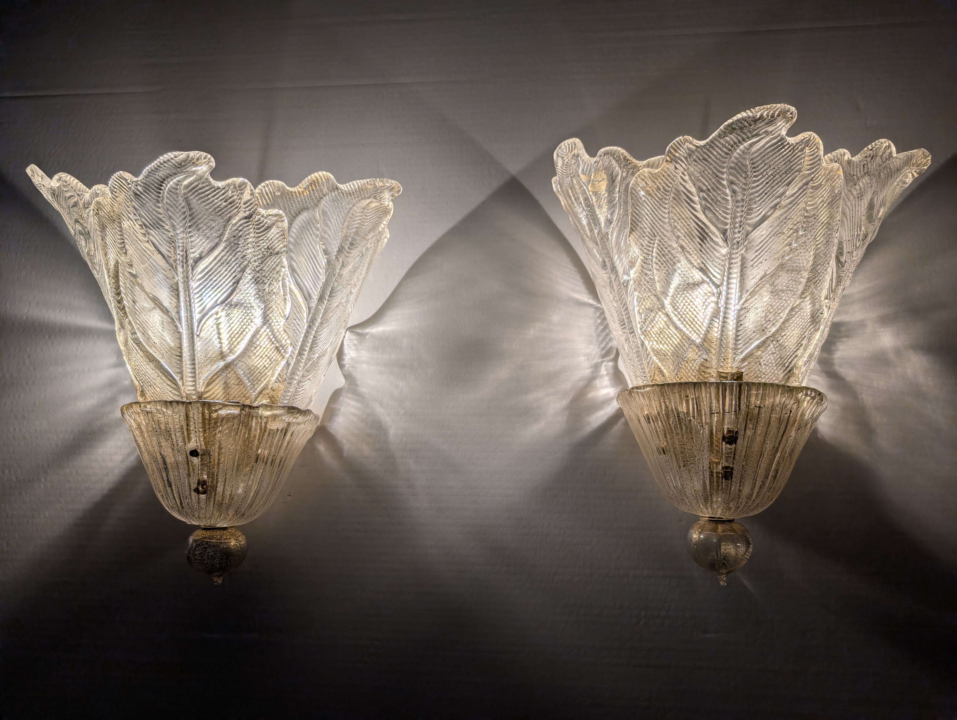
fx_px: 664
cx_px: 478
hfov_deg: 71.5
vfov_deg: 56.9
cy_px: 360
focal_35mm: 24
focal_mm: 6.9
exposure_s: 1/802
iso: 17
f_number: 1.68
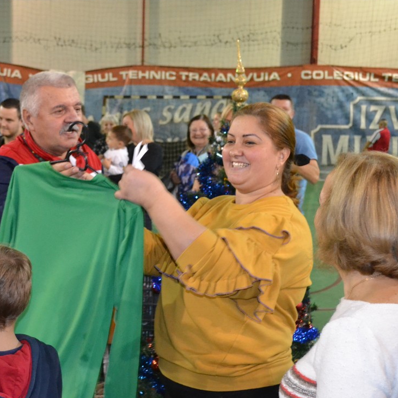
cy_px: 207
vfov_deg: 29.5
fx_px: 754
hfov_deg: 28.9
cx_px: 81
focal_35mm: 58
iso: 3200
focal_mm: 26
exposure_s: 1/60
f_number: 4.2
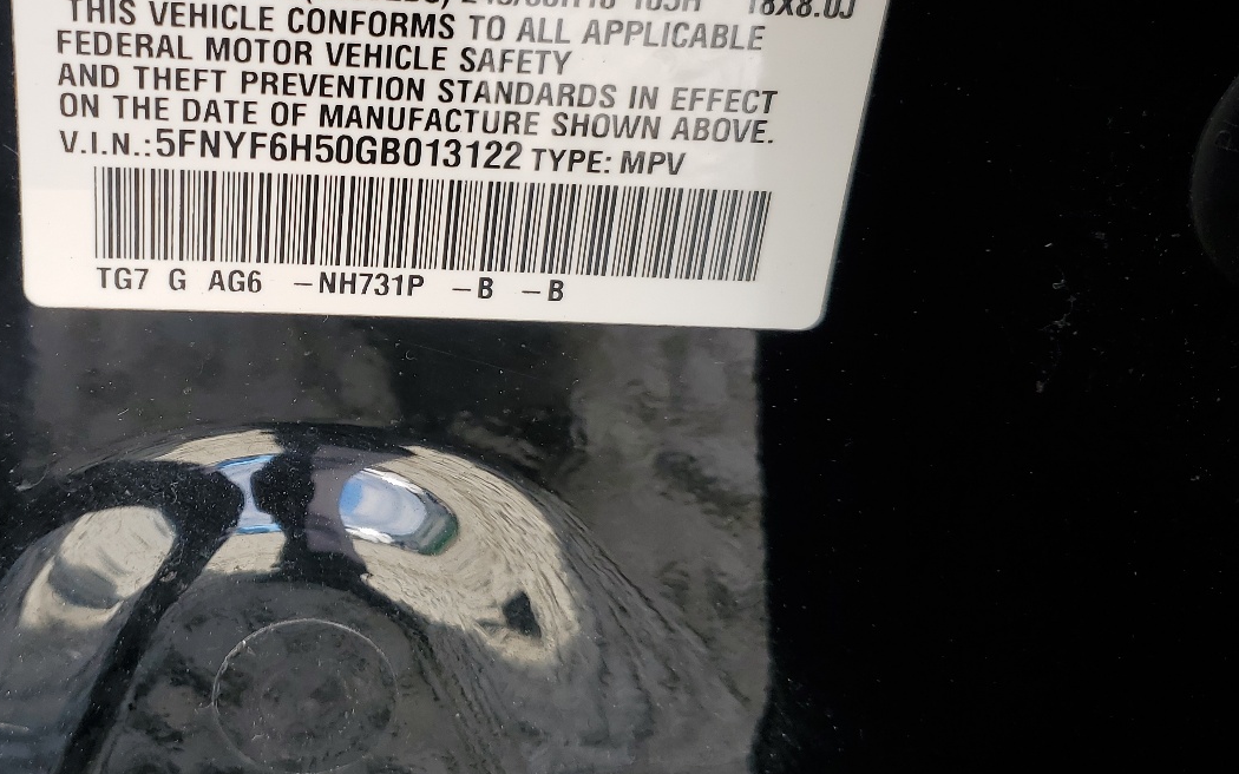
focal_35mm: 42
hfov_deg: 46.1
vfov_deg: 30.1
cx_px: 362
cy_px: 209
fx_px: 1418
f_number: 1.5
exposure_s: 1/286
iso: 50
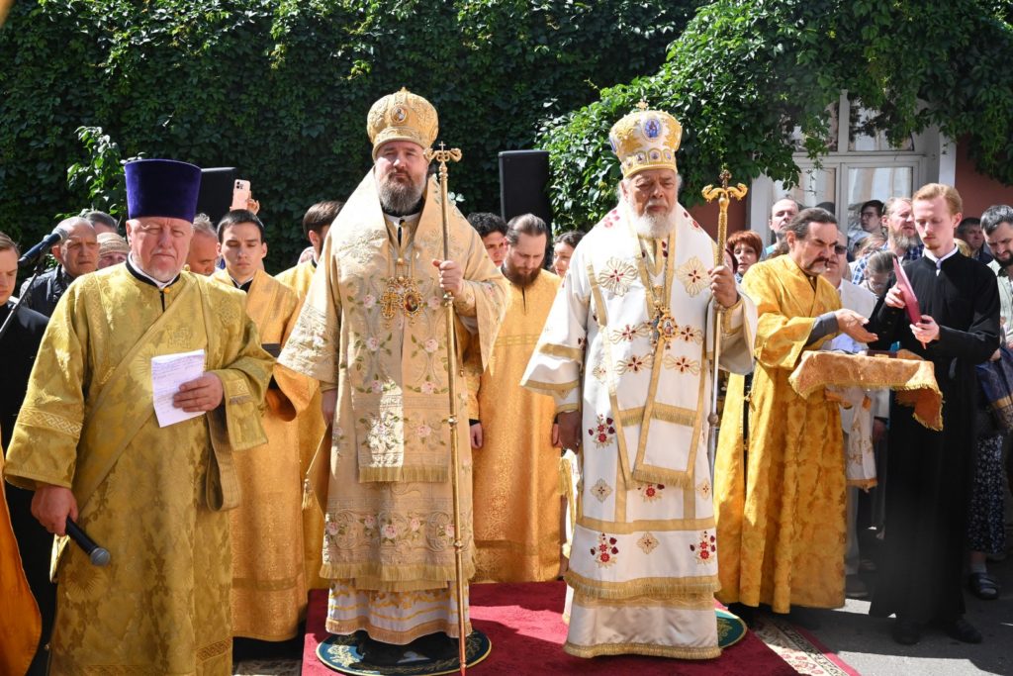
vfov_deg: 33.4
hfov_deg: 48.5
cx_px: 506
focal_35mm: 40
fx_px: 1126
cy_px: 338
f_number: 16
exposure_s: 1/1000
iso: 3200
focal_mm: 40
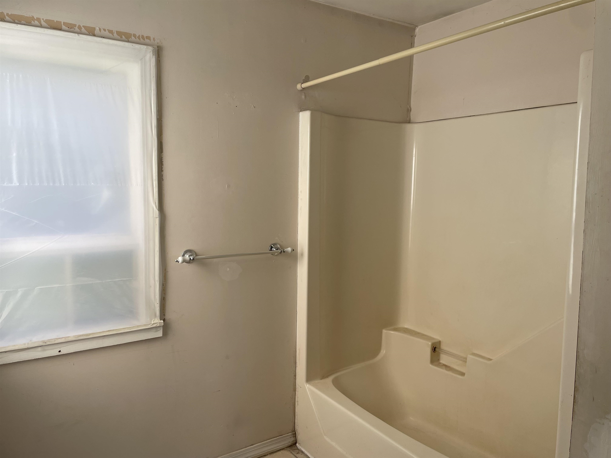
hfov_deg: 67.3
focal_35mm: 26
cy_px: 229
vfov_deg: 53.1
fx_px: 459
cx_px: 306
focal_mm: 4.2
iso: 32
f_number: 1.6
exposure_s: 1/235
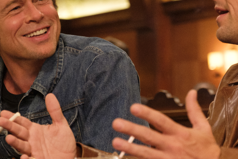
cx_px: 160
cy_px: 59
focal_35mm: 172
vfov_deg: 8.0
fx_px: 1136
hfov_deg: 11.9
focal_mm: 48.5
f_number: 2.8
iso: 3200
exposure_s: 1/250
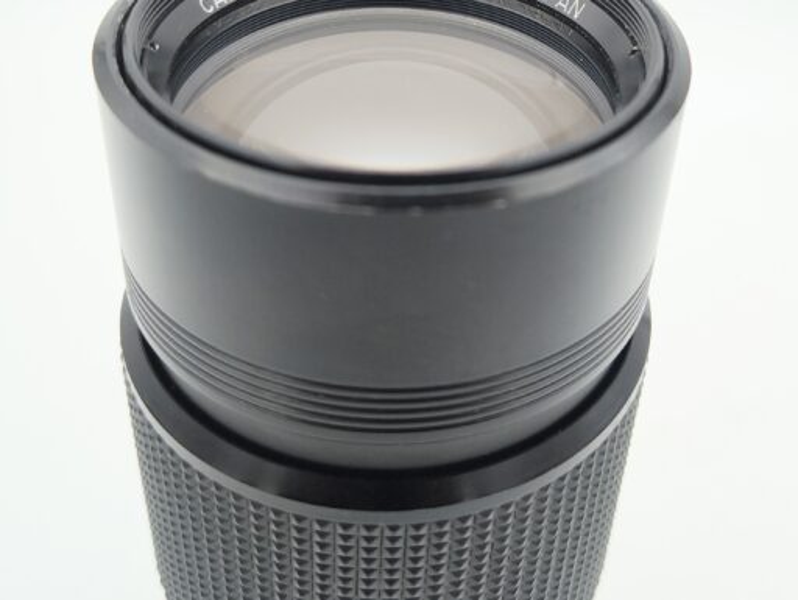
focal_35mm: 24
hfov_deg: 71.5
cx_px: 399
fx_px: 554
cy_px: 300
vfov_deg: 56.9
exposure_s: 1/337
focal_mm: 5.56
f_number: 1.8
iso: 100
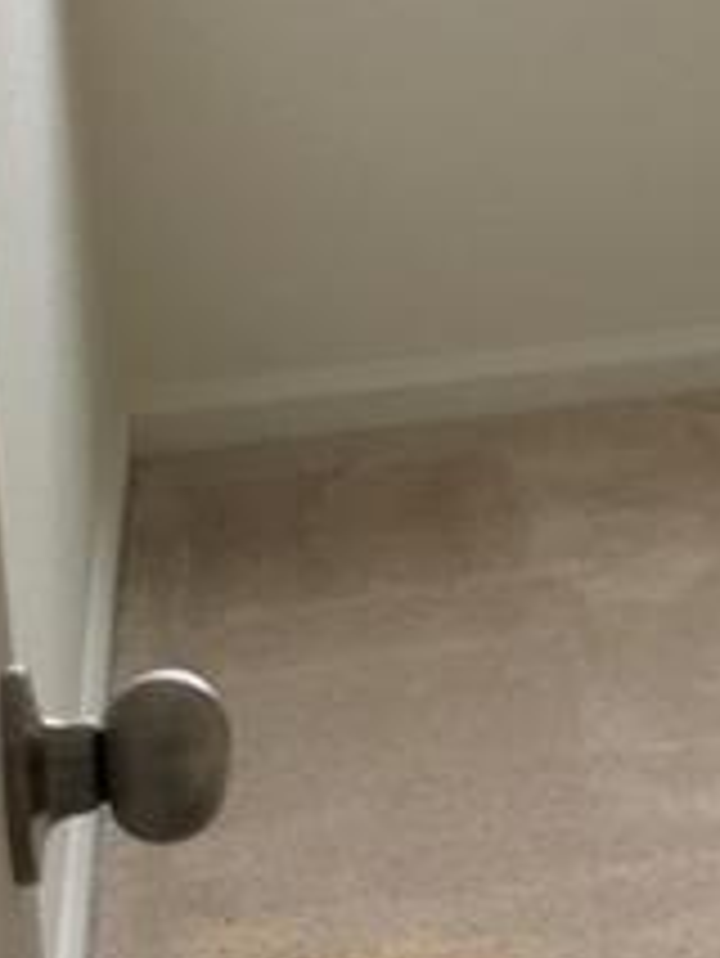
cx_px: 1674
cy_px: -126
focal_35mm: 163
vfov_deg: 11.9
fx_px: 4516
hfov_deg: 8.4
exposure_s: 1/60
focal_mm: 4.15
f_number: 2.2
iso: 25
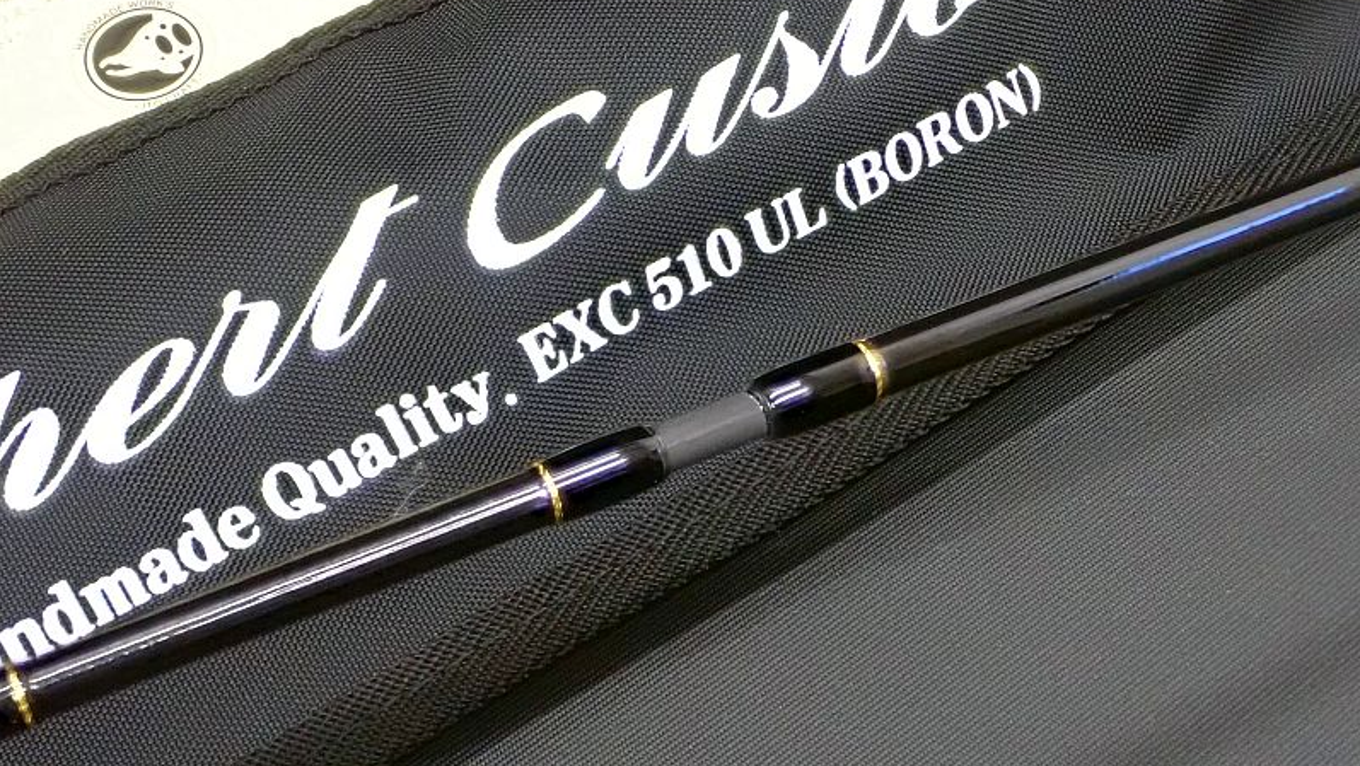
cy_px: 404
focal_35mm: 47
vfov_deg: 25.5
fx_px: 1696
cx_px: 681
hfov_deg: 43.7
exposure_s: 1/30
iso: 1600
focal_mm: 7.86
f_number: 4
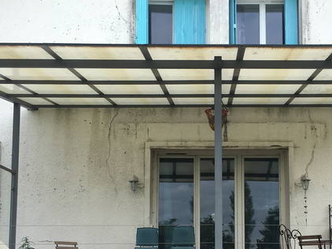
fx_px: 518
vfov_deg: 26.4
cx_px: 223
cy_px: 211
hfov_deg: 35.2
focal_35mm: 54
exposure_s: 1/1148
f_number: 2.2
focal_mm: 4.15
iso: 25
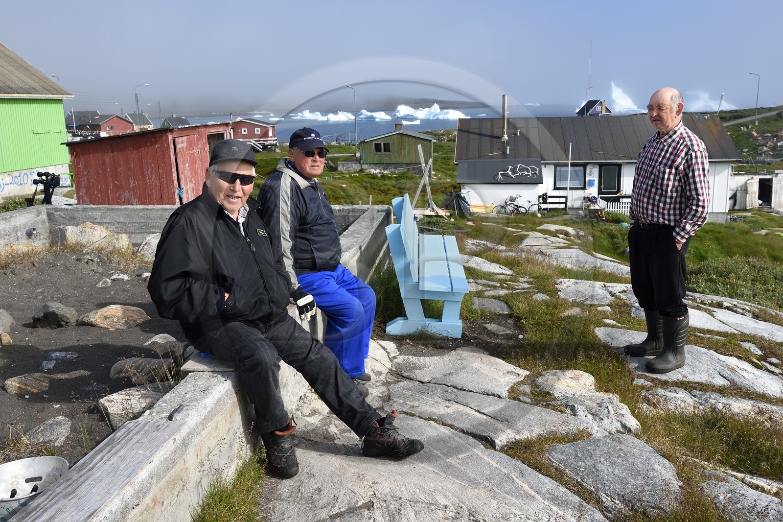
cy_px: 261
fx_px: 696
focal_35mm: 32
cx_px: 392
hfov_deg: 58.7
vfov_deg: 41.1
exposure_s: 1/250
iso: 200
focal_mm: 32
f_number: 11
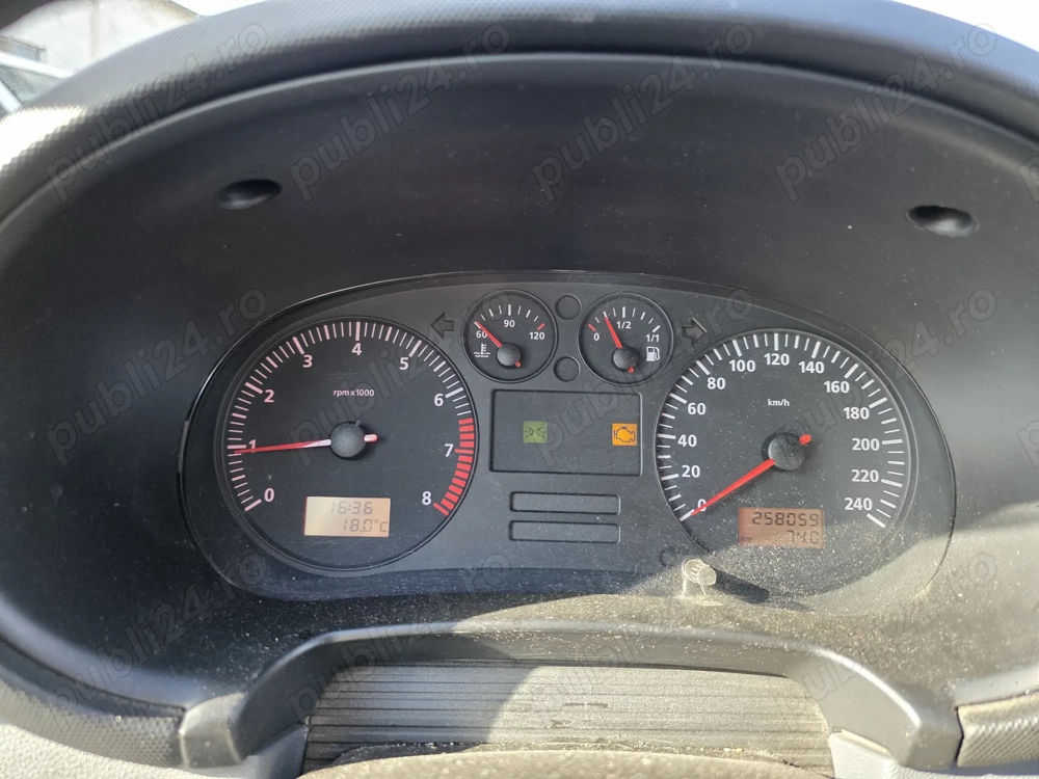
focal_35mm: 23
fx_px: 690
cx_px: 520
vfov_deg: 58.9
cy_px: 390
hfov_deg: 73.9
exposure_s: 1/180
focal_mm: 6.3
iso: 200
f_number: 1.7
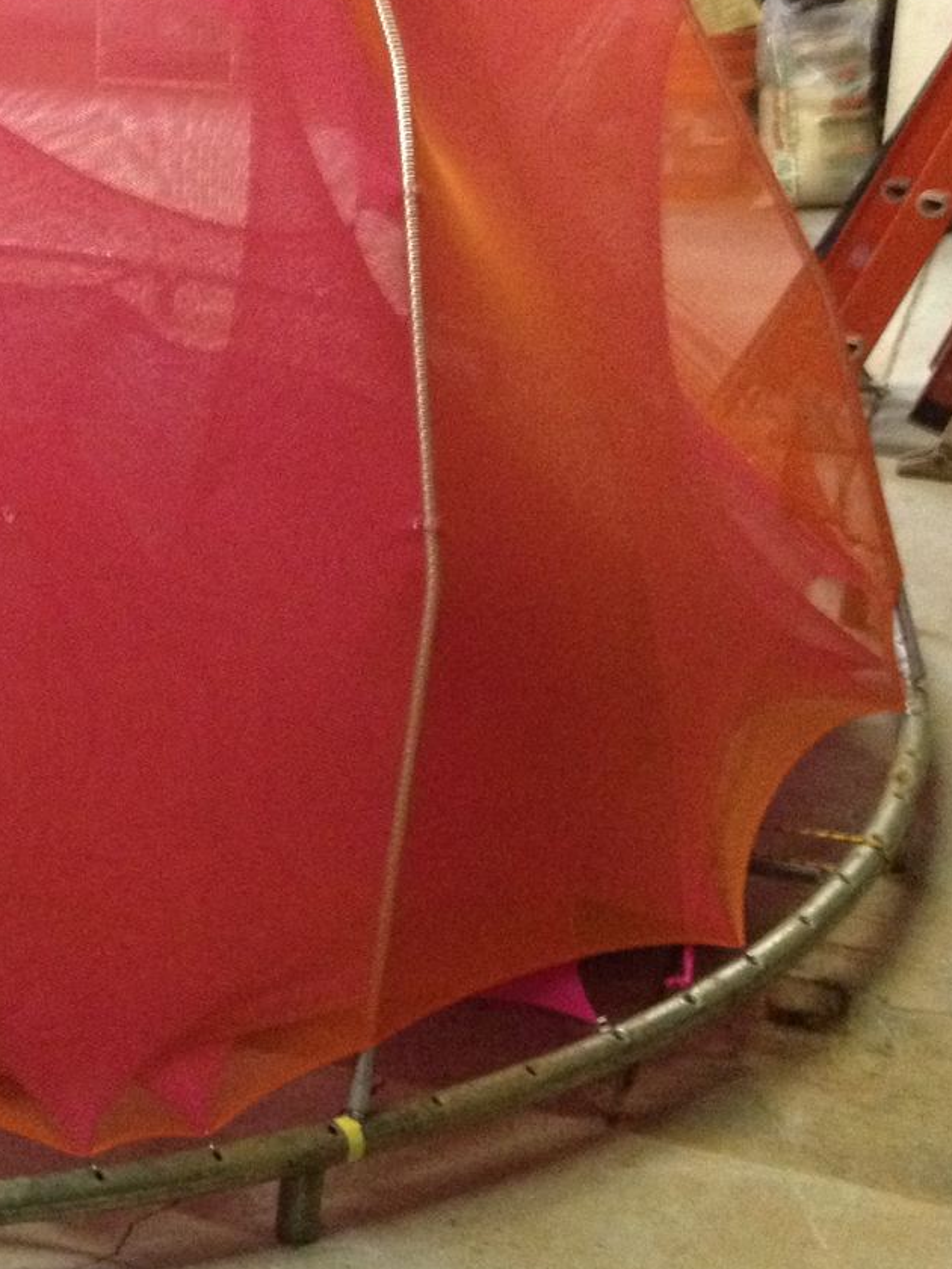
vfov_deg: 24.2
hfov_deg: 17.3
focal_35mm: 80
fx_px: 2934
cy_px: 316
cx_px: -298
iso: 400
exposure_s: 1/17
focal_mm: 4.28
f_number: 2.4
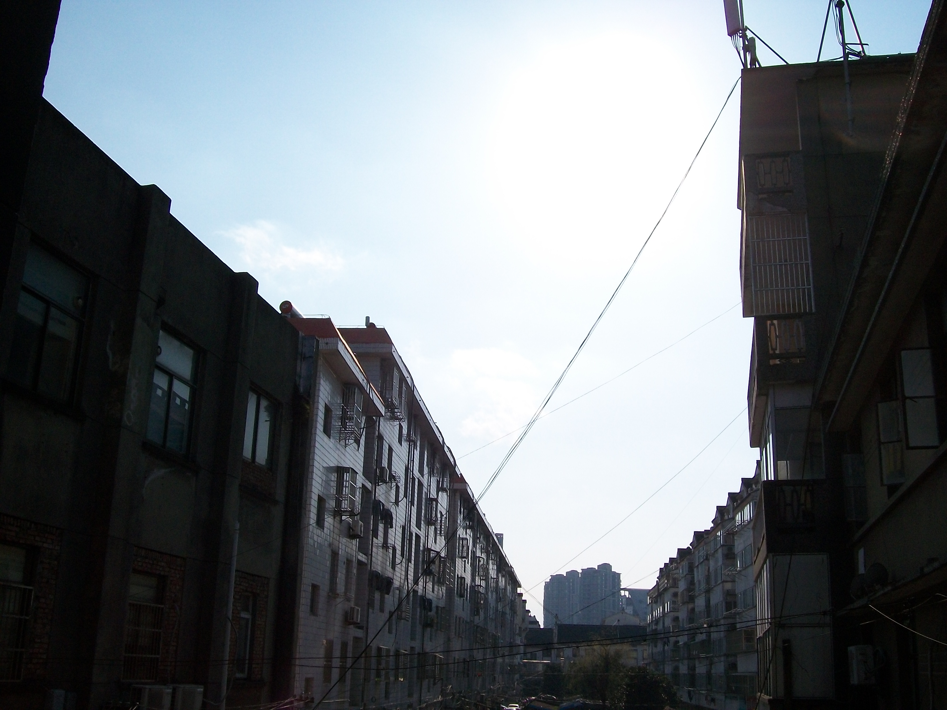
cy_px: 355
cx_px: 474
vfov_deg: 39.7
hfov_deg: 51.4
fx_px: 985
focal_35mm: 36
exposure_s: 1/1401
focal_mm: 6
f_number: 4.8
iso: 80
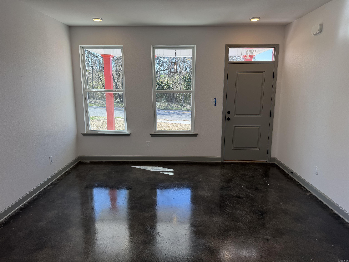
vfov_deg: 56.8
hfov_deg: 71.6
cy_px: 131
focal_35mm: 24
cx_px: 174
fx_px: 242
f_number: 1.78
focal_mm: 6.76
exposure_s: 1/314
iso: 100
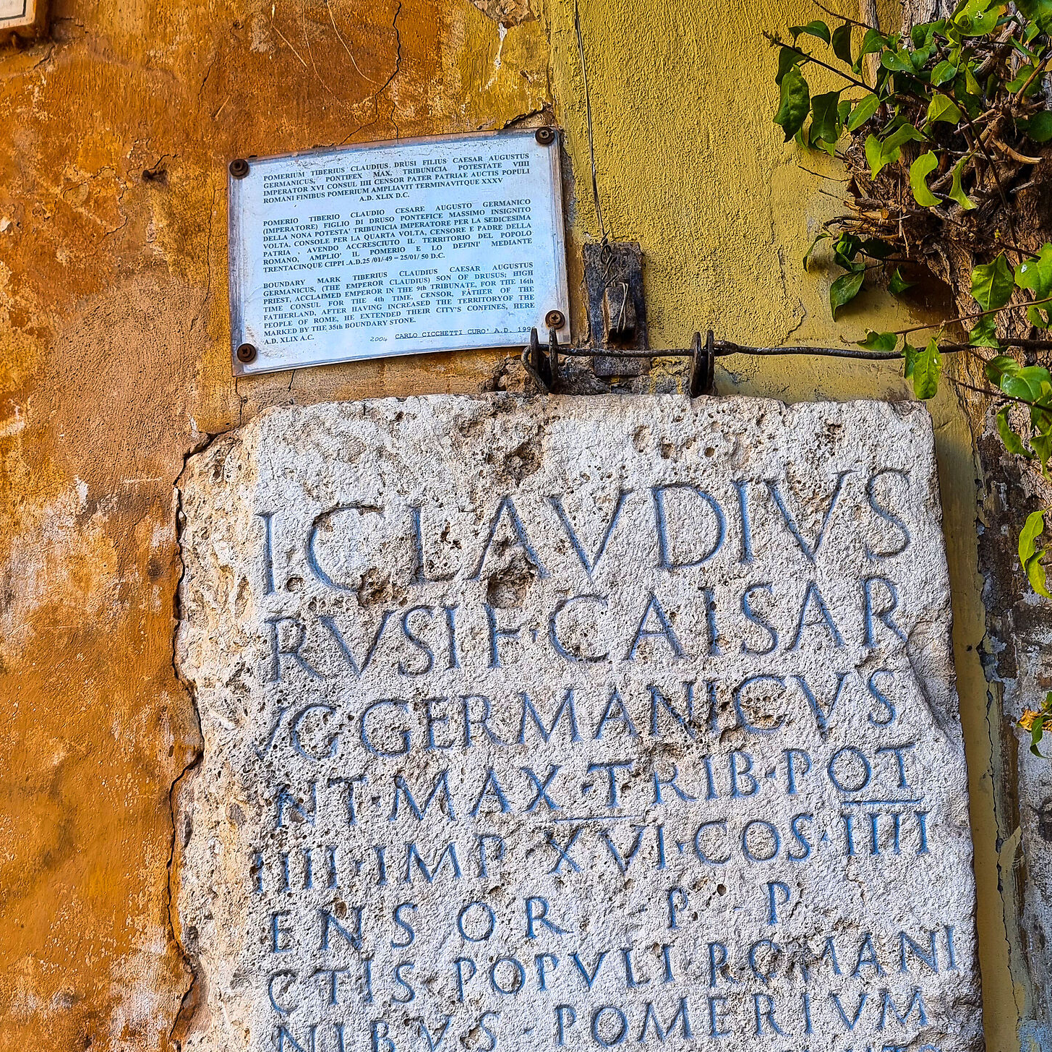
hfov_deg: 46.9
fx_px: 1203
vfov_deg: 46.1
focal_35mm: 35
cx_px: 646
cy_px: 746
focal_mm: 6.7
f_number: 1.8
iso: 50
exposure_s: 1/107
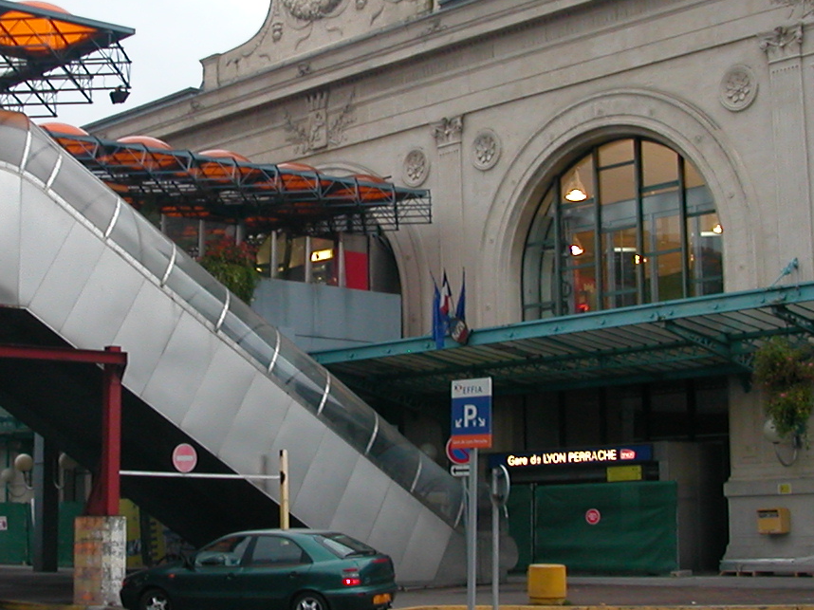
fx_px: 1622
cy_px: 298
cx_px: 304
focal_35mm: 69
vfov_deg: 21.3
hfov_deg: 28.1
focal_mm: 5.6
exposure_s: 1/27.5
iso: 100
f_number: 2.7
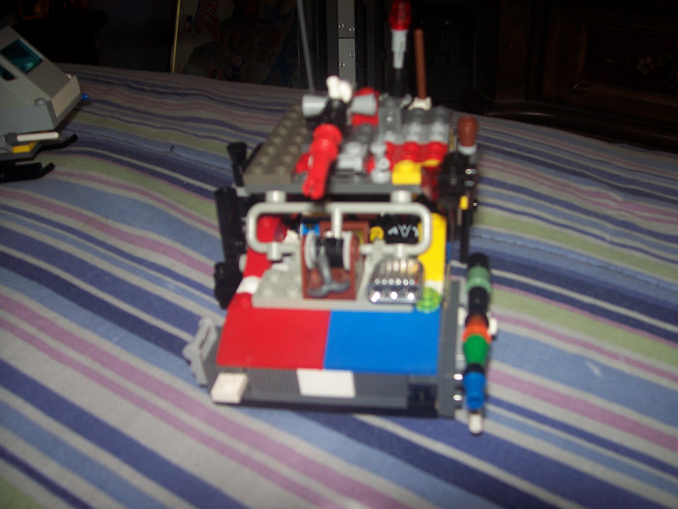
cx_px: 339
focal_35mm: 34
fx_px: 666
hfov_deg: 54.0
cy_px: 254
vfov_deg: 41.8
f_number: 2.7
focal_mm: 5.6
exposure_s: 1/60
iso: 80
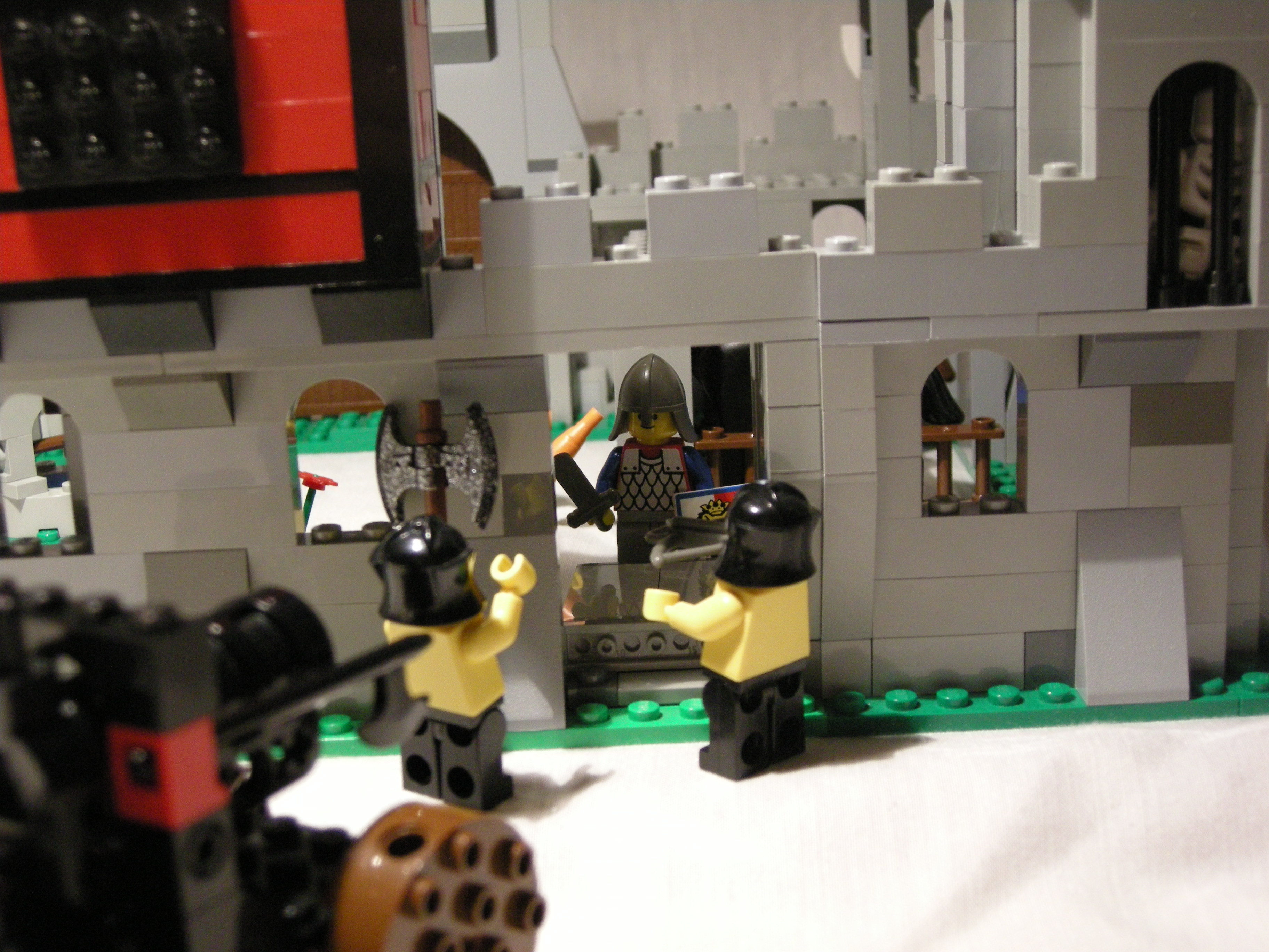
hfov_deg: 39.7
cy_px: 476
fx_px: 1760
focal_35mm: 48
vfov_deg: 30.3
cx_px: 634
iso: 400
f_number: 3.1
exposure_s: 1/32.7
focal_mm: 10.1
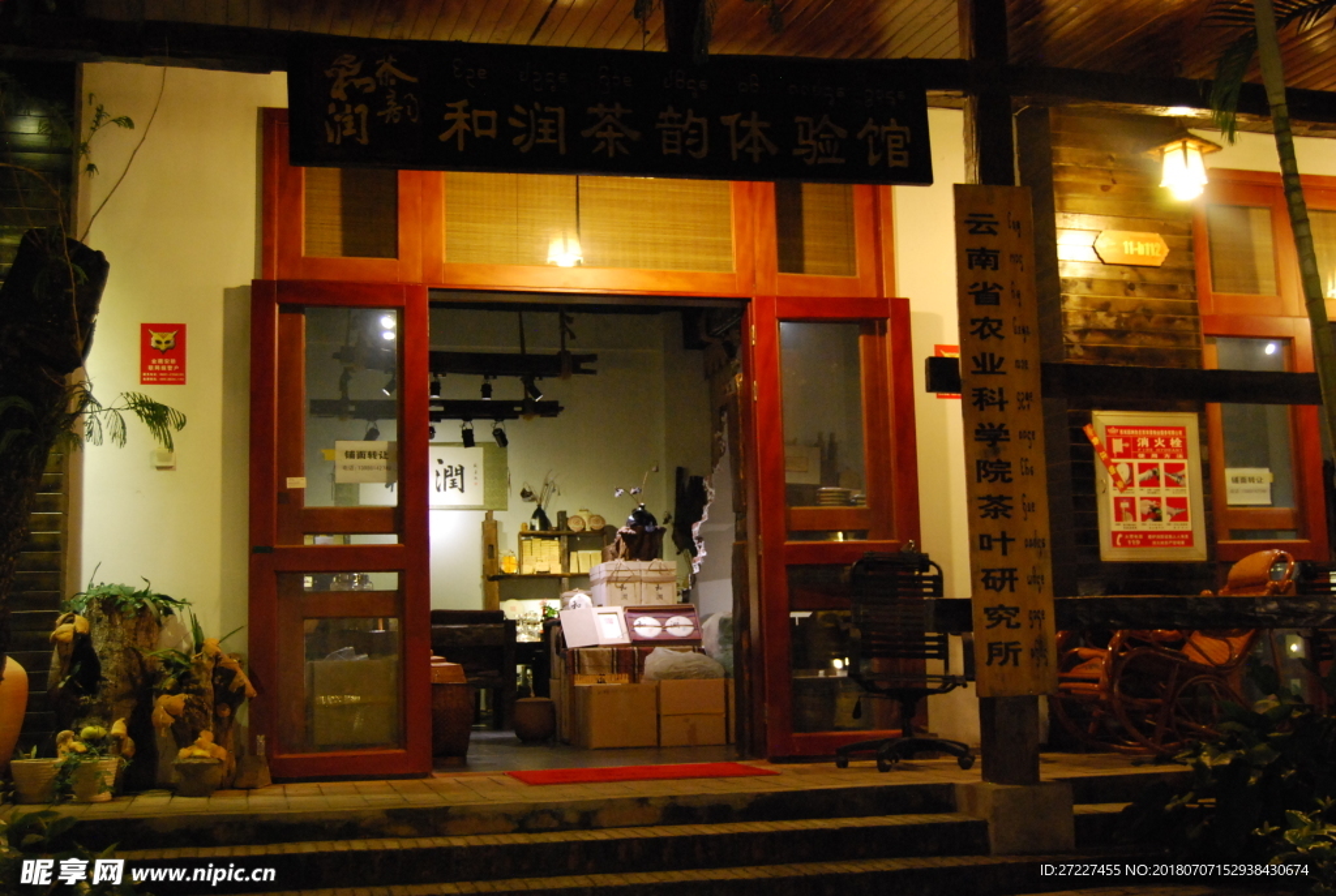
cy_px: 448
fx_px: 1562
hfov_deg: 46.3
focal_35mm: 42
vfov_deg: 32.0
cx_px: 668
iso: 1600
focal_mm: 28
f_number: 4.2
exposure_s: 1/25
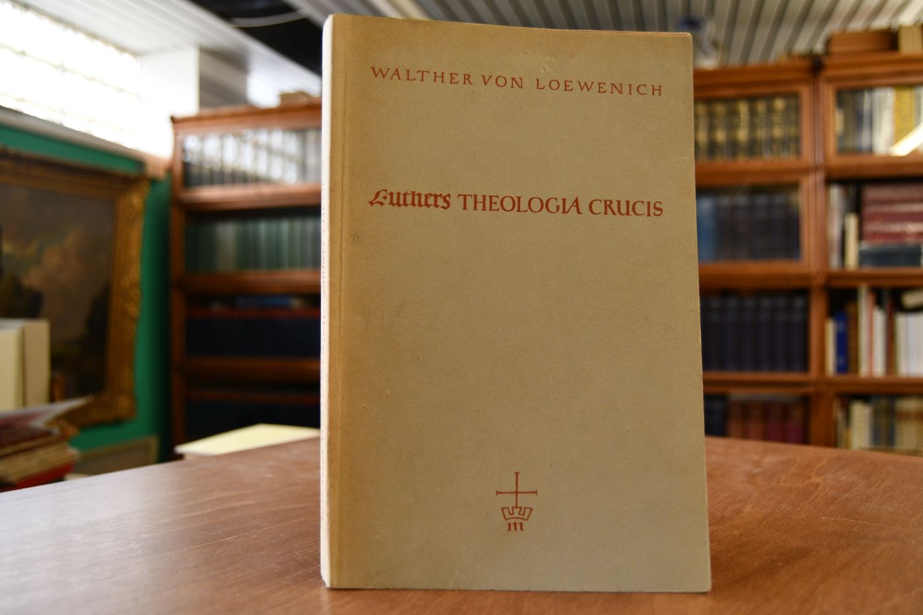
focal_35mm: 28
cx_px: 462
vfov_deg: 46.4
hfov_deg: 65.5
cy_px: 308
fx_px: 718
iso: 800
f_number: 3.5
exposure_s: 1/125
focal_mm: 19
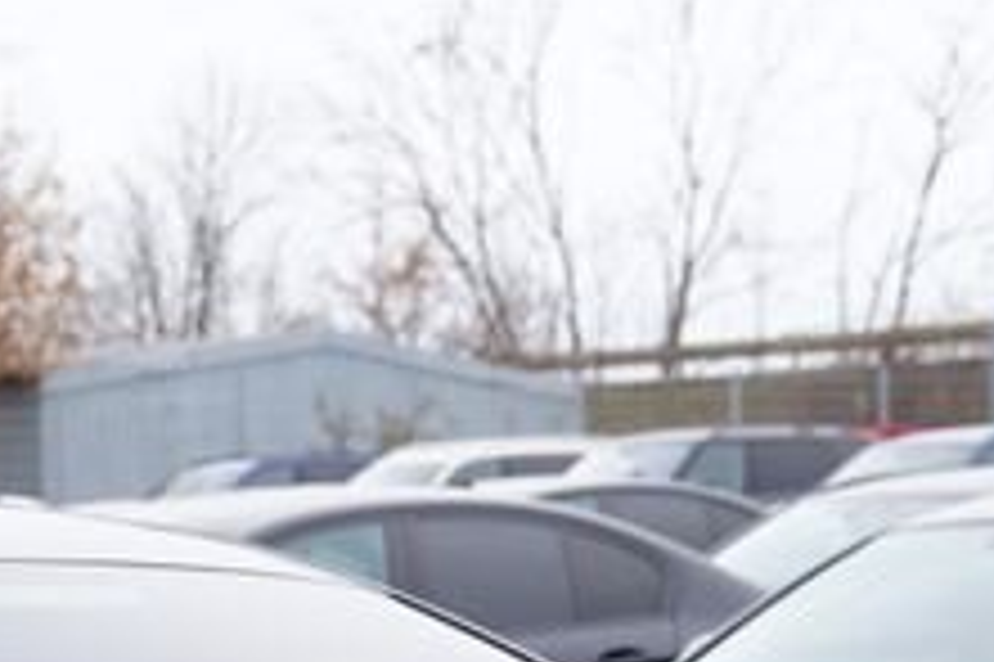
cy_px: 1259
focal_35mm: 139
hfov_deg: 14.5
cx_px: -49
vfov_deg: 9.3
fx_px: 3835
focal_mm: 30
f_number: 4
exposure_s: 1/60
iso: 100
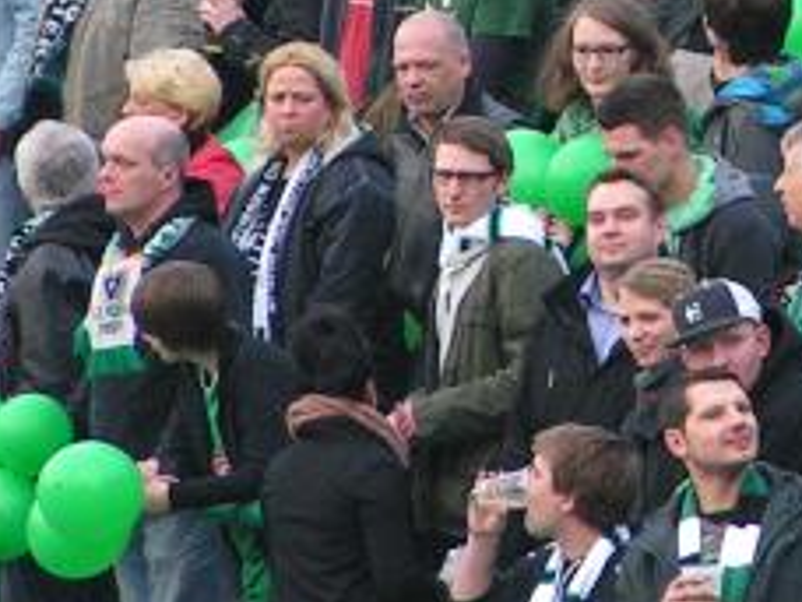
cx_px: 939
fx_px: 17539
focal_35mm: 757
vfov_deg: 2.0
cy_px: -275
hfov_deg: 2.6
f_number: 3.5
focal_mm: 33
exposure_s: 1/250
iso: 160
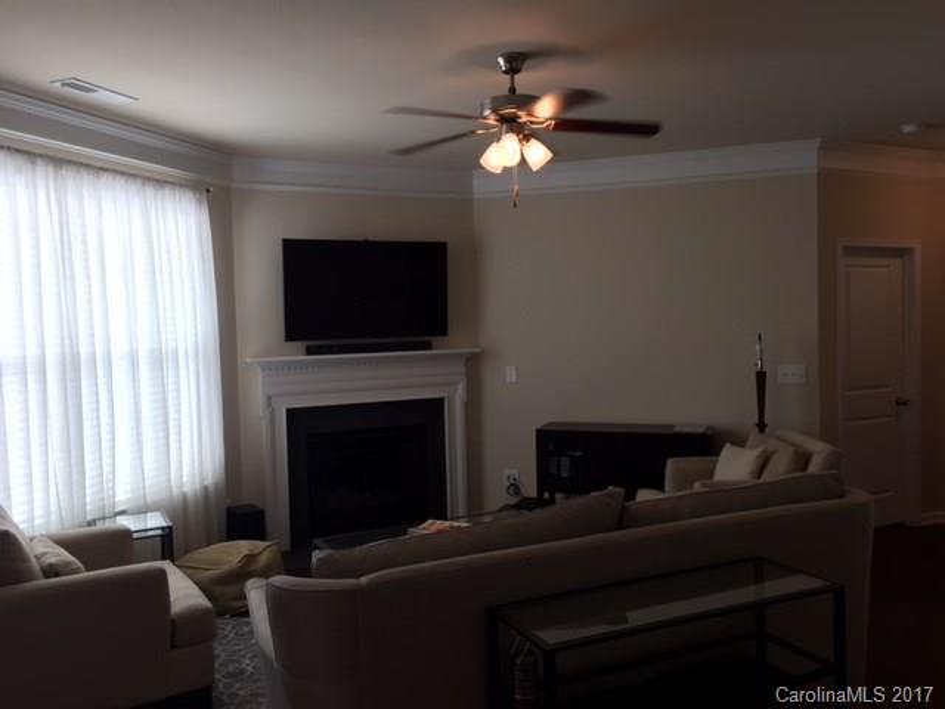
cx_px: 472
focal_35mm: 29
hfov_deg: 61.7
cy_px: 354
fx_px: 792
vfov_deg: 48.2
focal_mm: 4.15
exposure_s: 1/60
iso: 32
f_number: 2.2
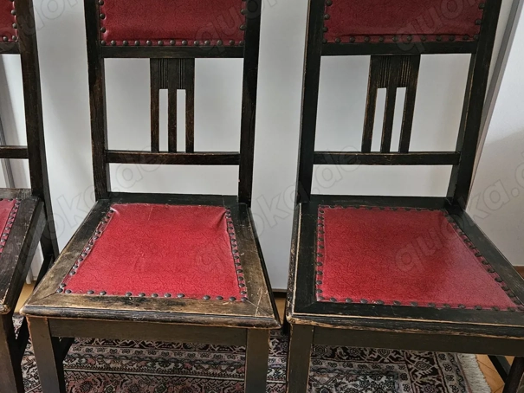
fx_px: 575
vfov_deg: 37.7
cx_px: 182
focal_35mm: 38
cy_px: 220
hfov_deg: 48.3
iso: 1000
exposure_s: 1/25
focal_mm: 5.4
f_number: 1.8
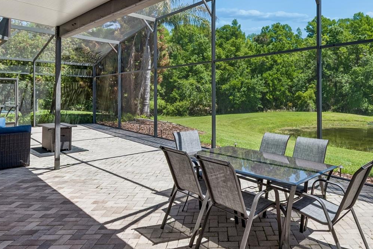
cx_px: 239
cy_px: 99
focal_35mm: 24
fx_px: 249
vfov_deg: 52.7
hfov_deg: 72.2
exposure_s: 1/400
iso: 100
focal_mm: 10
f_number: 7.1
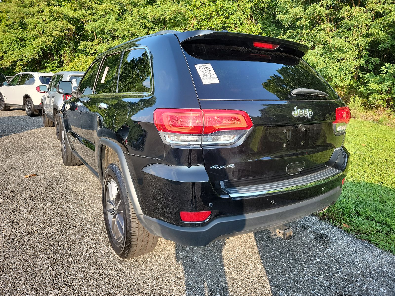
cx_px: 198
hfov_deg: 71.6
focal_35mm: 24
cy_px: 148
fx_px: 274
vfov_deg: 56.8
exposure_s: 1/192
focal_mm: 6.7
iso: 50
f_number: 1.8
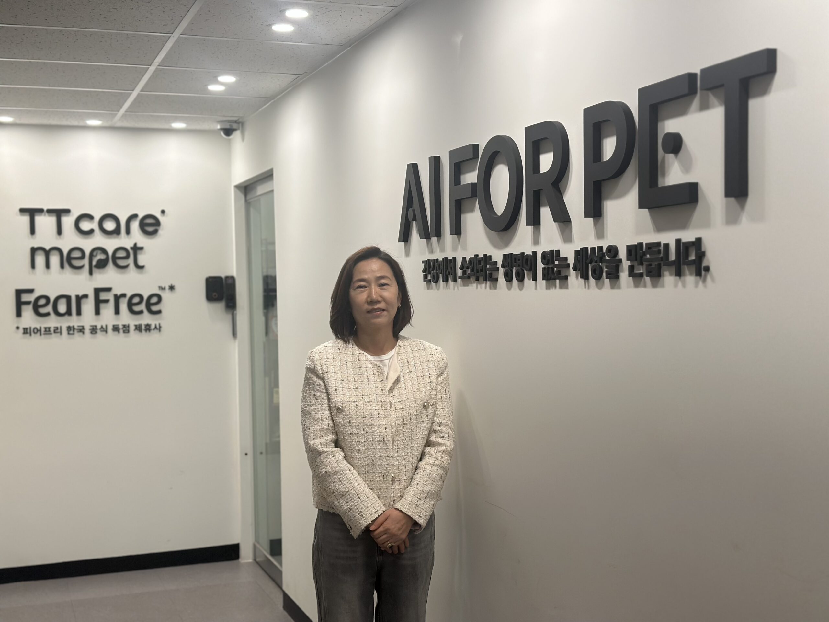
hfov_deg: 39.7
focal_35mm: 48
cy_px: 311
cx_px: 414
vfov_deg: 30.3
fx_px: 1150
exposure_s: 1/120
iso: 100
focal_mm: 6.86
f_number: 1.78
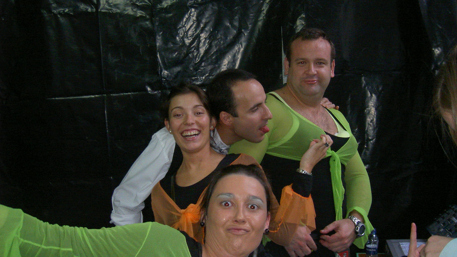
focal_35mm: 43
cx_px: 230
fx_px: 521
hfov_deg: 47.4
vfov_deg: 27.7
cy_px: 120
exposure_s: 1/59.5
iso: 100
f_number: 2.8
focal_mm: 8
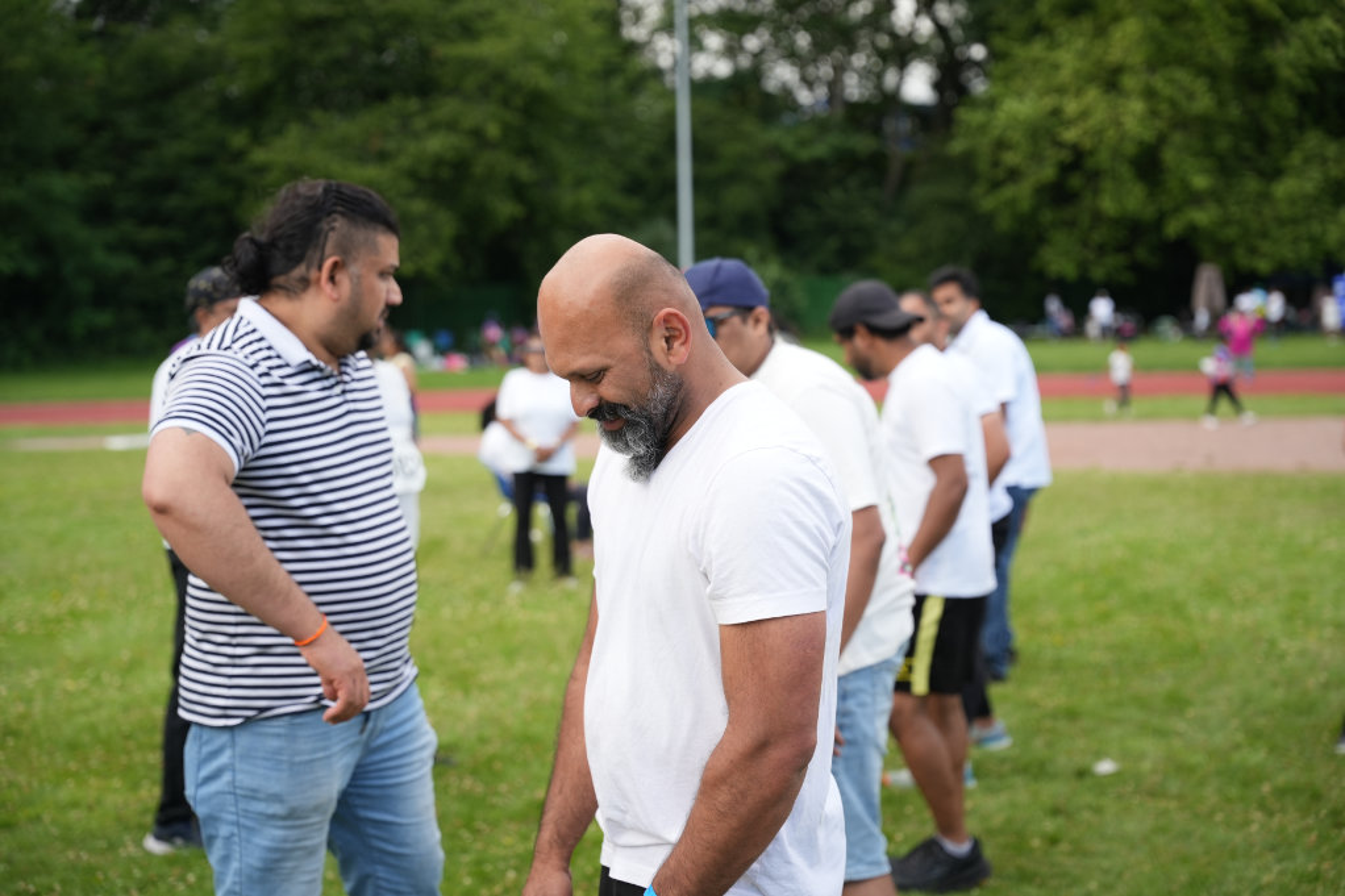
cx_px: 672
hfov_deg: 37.9
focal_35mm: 52
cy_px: 448
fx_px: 1961
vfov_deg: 25.7
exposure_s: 1/1000
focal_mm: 52.5
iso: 250
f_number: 2.8
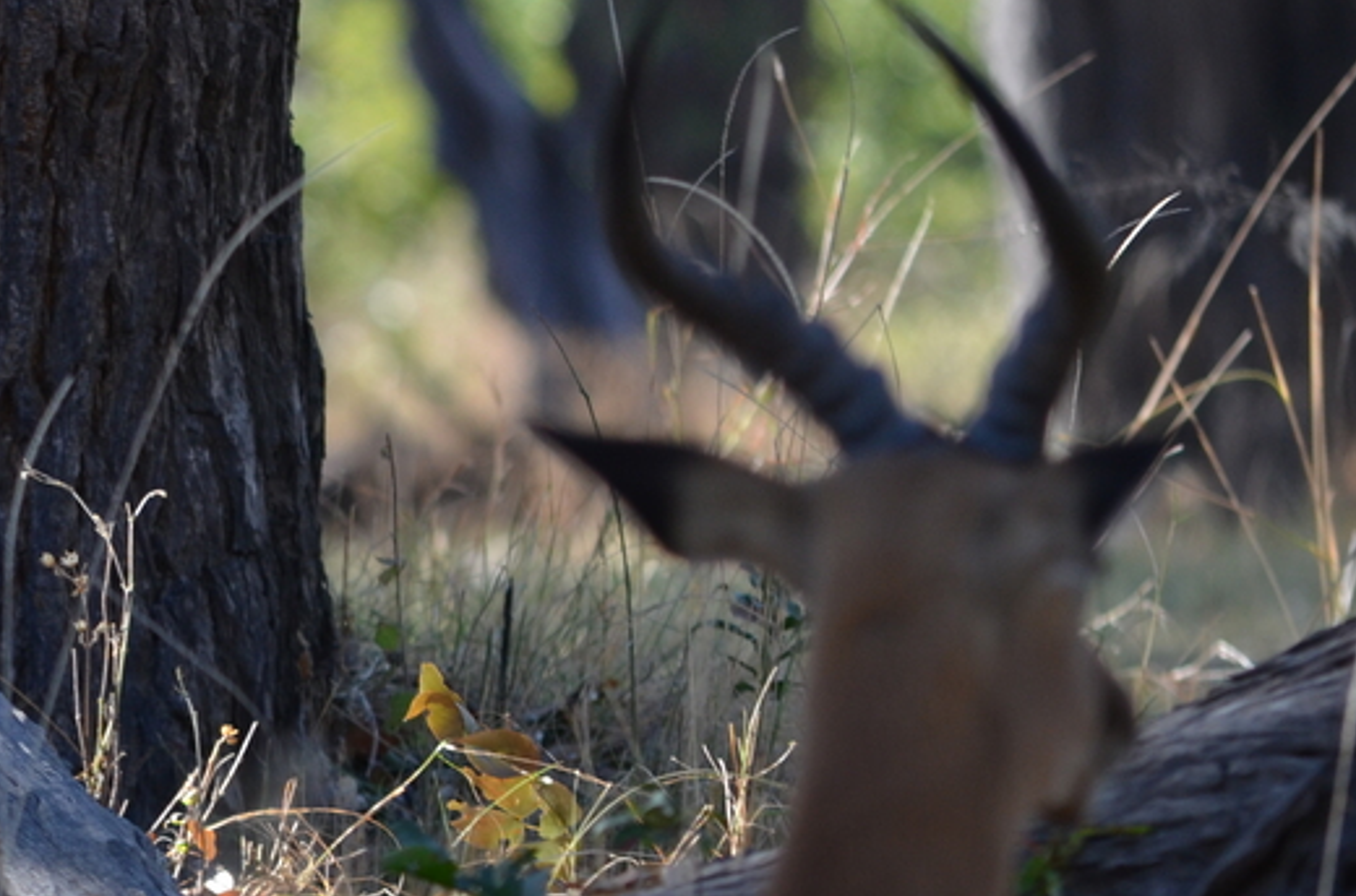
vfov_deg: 1.5
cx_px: 78
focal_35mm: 887
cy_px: 727
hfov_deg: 2.3
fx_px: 33329
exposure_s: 1/400
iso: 400
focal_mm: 240
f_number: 5.3
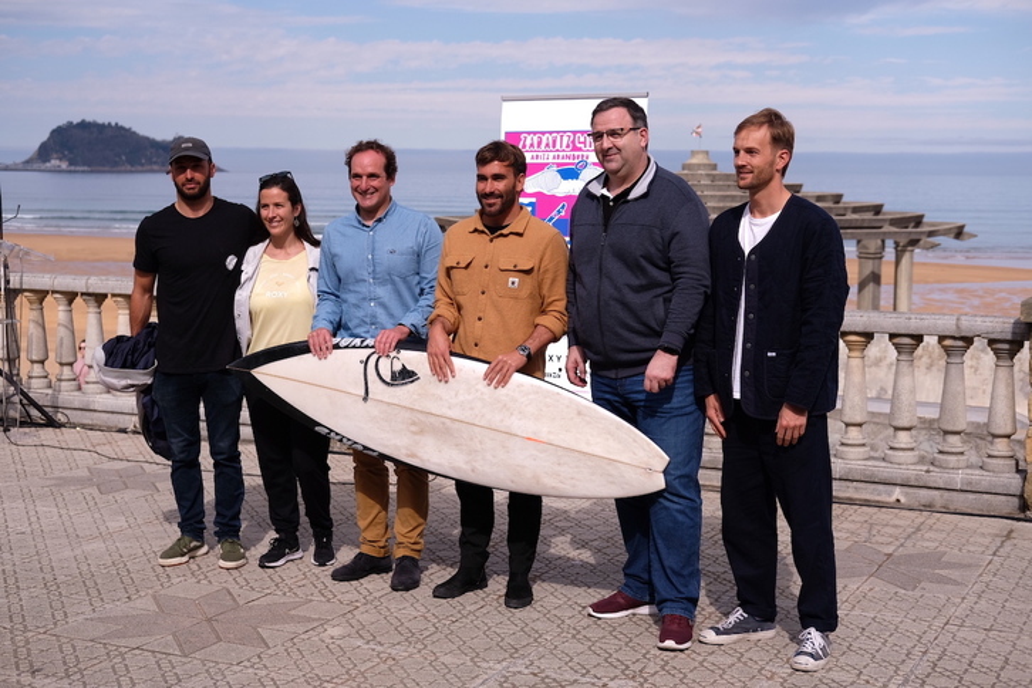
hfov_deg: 37.5
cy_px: 344
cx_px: 516
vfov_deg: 25.5
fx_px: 1519
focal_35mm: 53
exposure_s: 1/1400
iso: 100
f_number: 4
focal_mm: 35
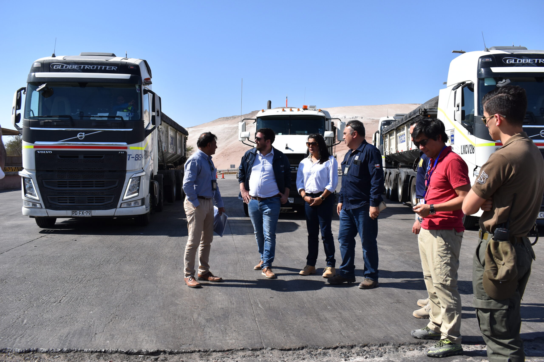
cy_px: 181
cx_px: 272
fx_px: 499
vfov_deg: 40.0
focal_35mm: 33
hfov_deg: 57.2
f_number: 6.3
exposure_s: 1/1600
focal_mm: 22
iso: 400
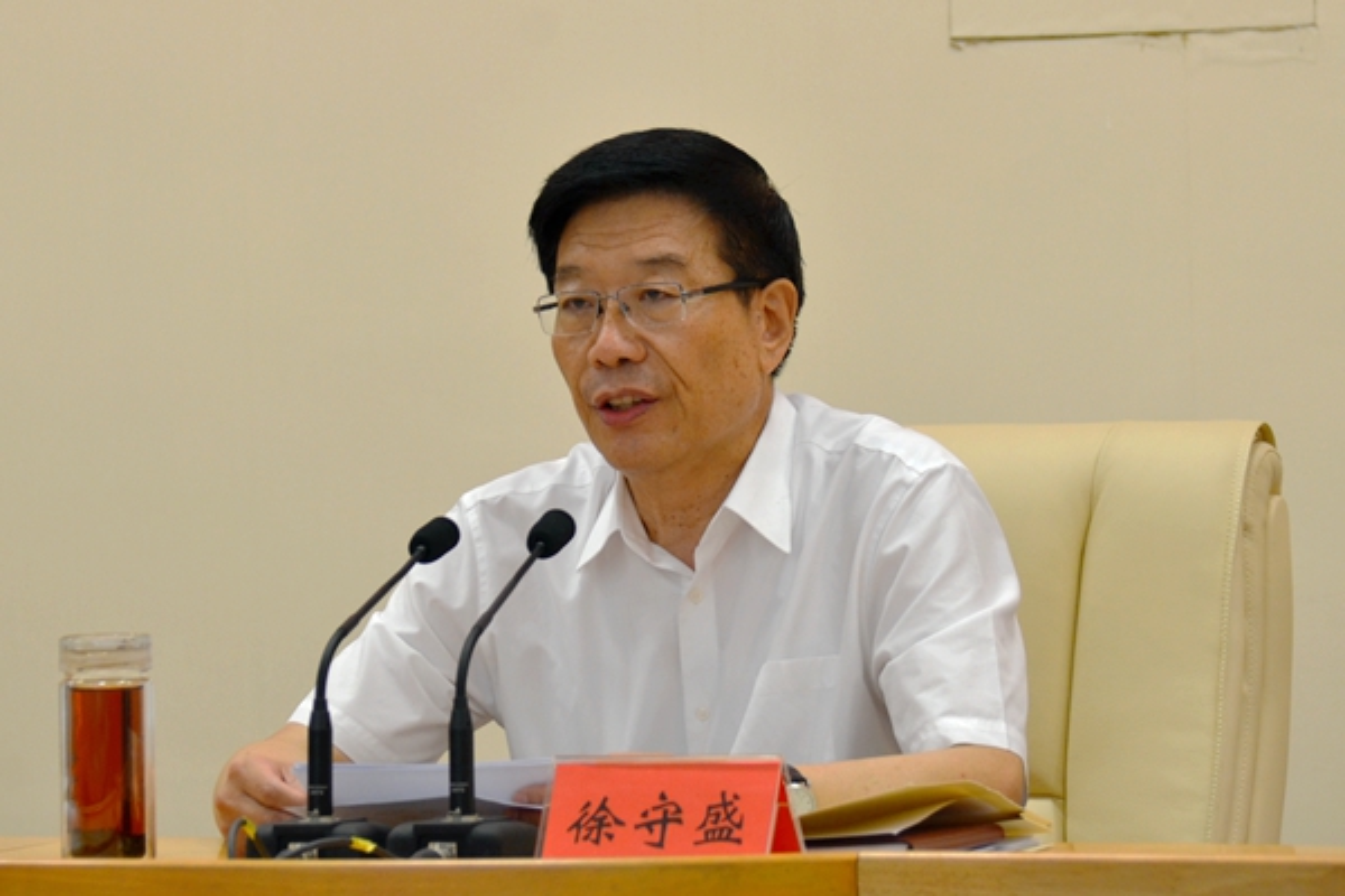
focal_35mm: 180
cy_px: 448
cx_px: 672
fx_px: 6724
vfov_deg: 7.6
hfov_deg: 11.4
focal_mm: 120
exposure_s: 1/80
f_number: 5.6
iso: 400
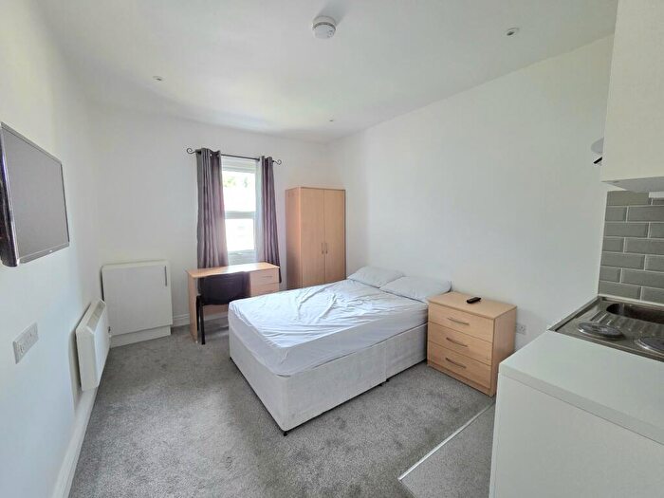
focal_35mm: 13
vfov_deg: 89.9
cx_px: 332
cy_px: 249
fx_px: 249
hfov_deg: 106.2
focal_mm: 2.2
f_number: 2.2
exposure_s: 1/101
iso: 250
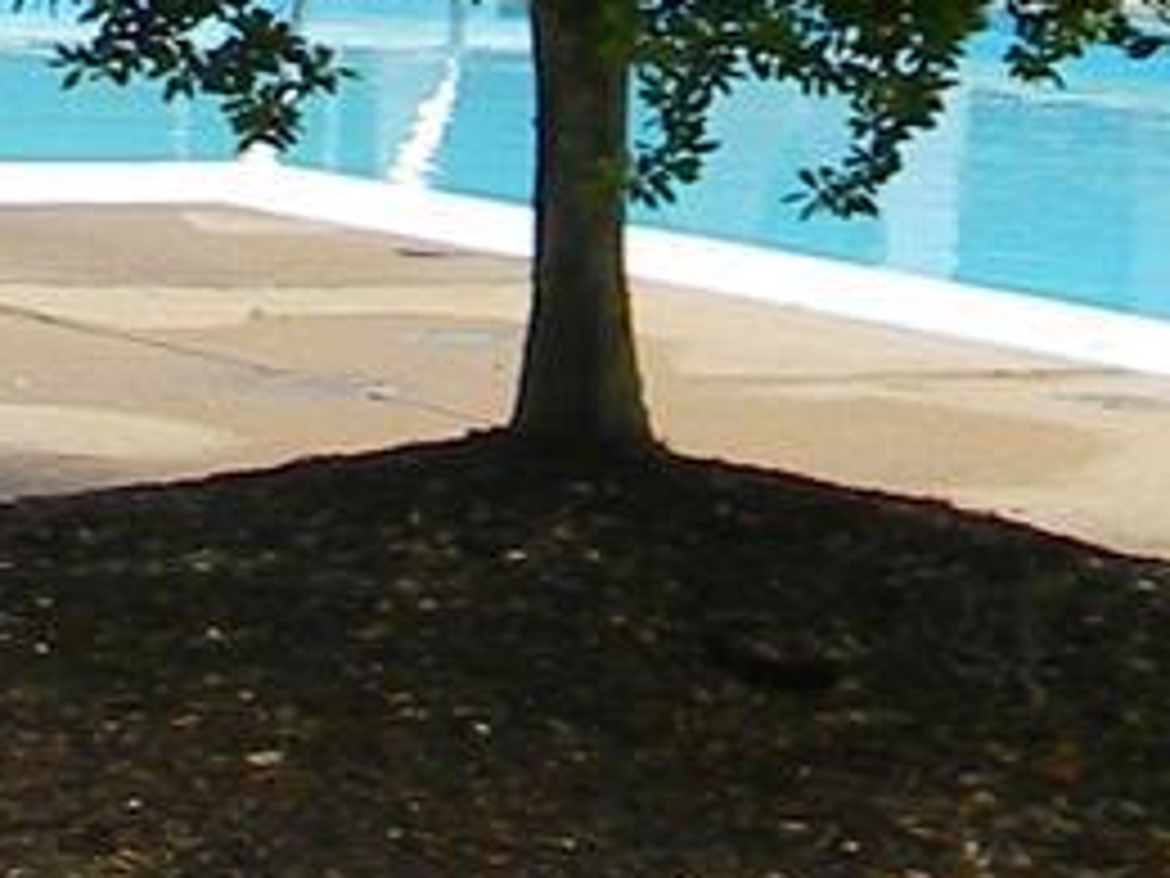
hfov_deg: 6.9
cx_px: -410
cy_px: -536
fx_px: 9599
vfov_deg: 5.2
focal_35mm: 284
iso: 80
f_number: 3.7
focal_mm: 6.4
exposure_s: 1/522
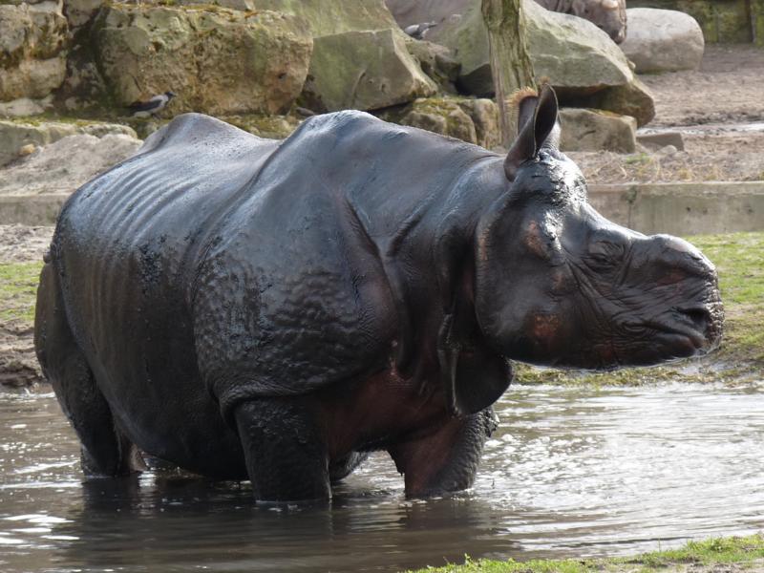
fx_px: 6996
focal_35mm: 317
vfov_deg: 4.7
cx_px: 382
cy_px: 286
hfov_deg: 6.3
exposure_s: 1/125
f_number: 4
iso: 100
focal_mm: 39.9
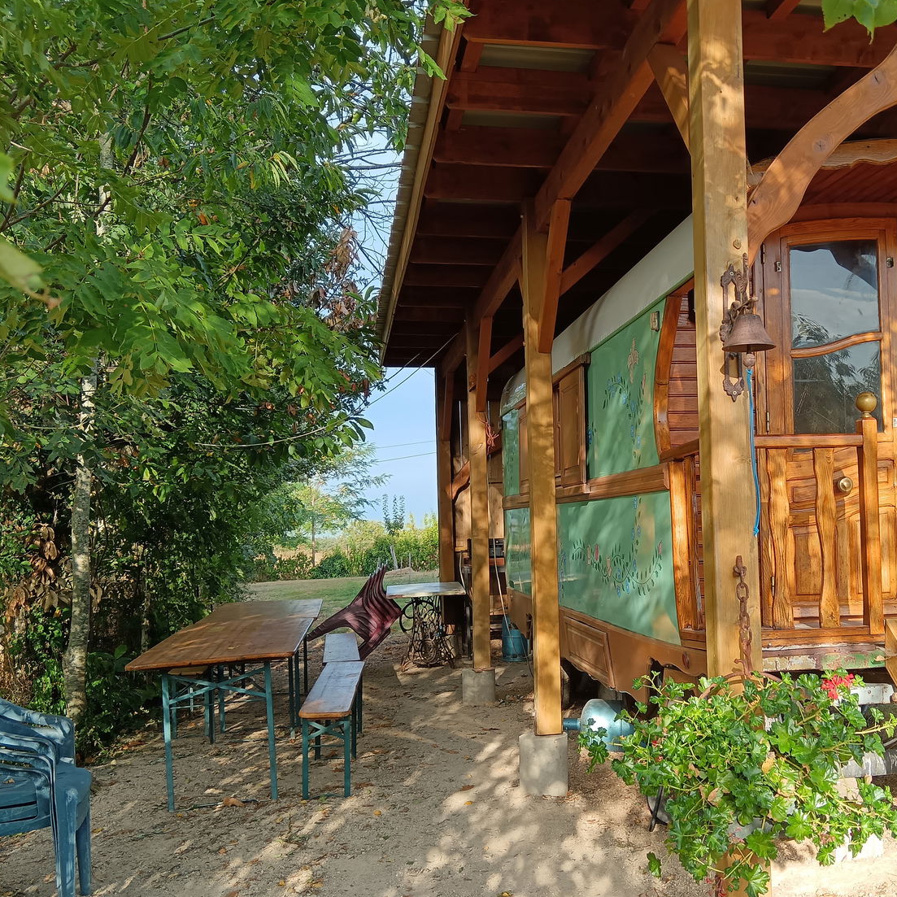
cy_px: 482
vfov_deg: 40.9
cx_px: 631
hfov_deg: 40.2
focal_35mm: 41
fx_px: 1202
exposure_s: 1/235
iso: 100
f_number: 1.9
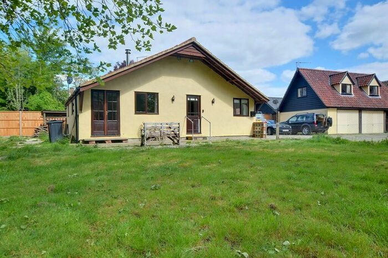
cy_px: 129
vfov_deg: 56.1
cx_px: 194
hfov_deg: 77.3
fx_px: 242
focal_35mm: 22
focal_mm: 15
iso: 100
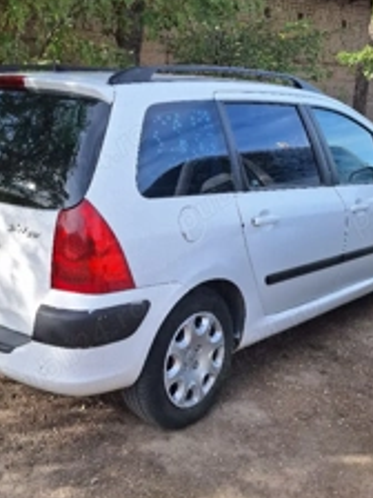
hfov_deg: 34.8
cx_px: 120
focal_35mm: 41
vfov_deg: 45.6
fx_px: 589
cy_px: 205
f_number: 1.8
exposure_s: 1/667
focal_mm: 5.54
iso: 40
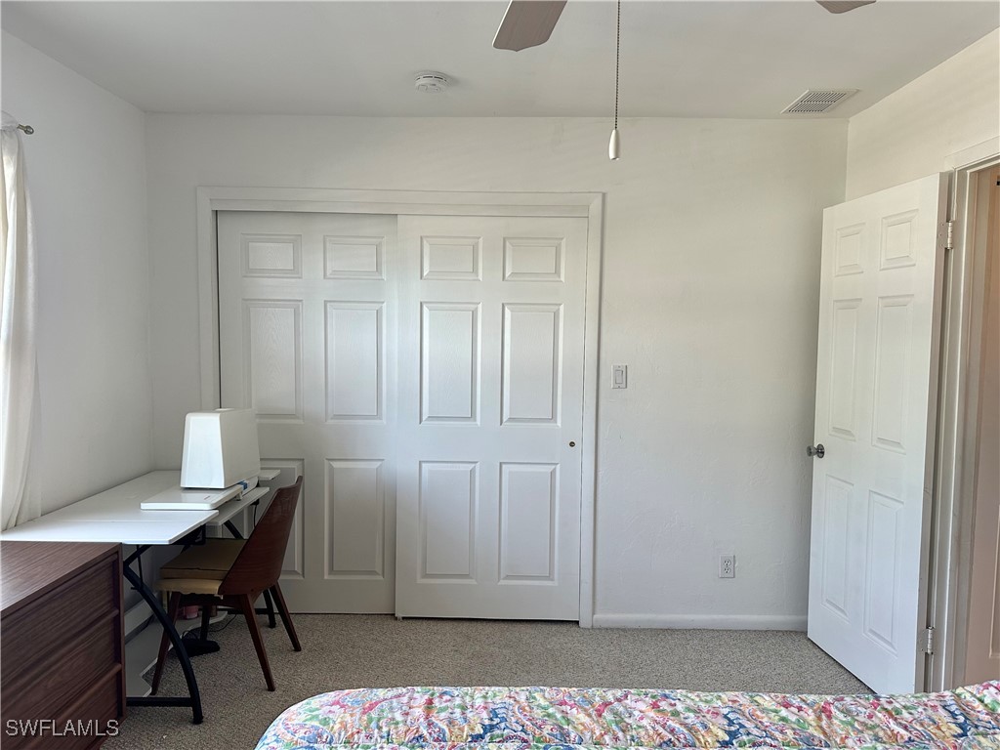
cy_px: 375
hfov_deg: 71.6
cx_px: 500
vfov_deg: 56.8
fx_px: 693
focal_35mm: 24
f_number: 1.78
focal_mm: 6.86
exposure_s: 1/120
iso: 125
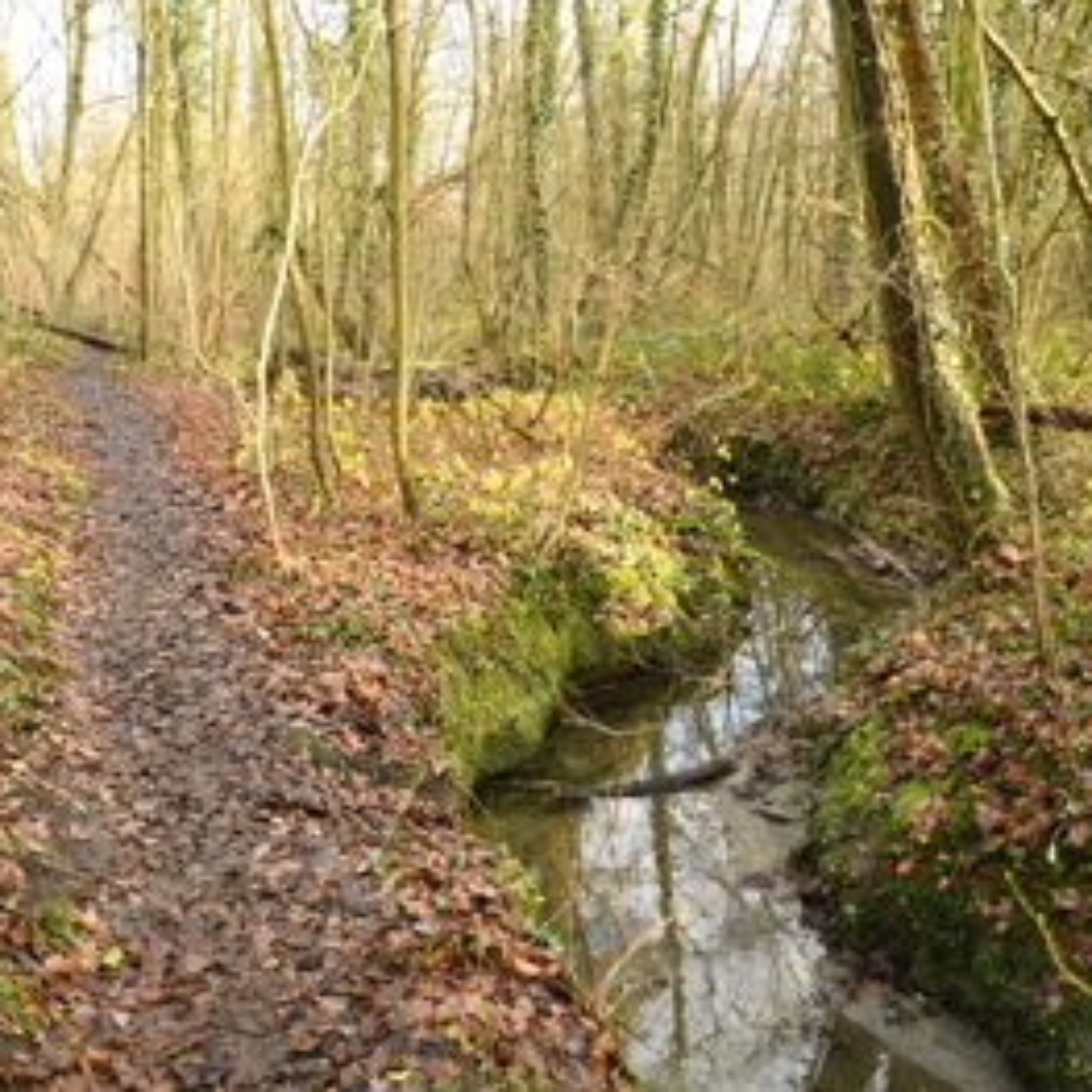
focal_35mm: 31
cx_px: 656
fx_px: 1106
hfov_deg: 52.2
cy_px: 542
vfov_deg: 52.5
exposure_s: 1/60
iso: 125
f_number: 3.5
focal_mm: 16
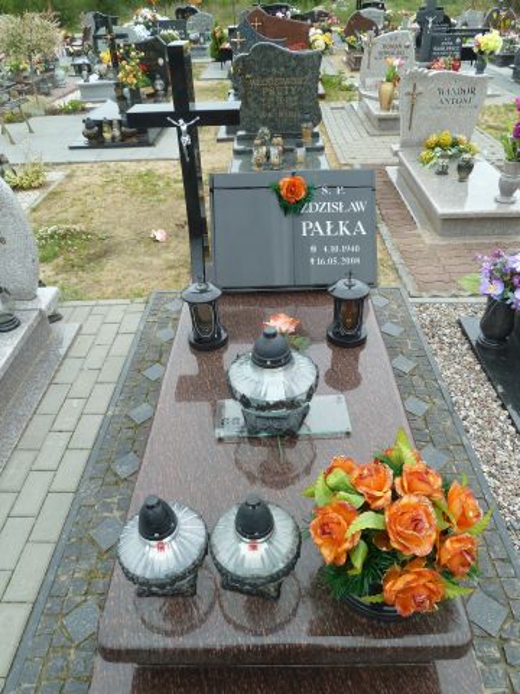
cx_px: 260
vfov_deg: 69.4
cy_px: 347
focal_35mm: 25
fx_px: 501
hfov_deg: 54.9
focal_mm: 4.1
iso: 80
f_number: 4
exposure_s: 1/125
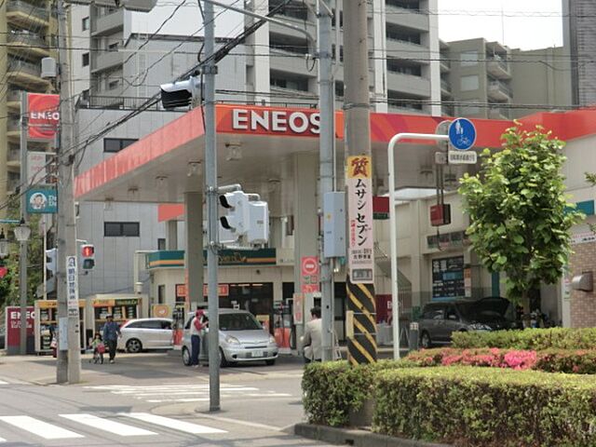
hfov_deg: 29.8
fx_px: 1119
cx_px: 298
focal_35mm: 65
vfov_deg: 22.6
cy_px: 224
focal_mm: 11.6
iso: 80
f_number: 4.4
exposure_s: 1/400
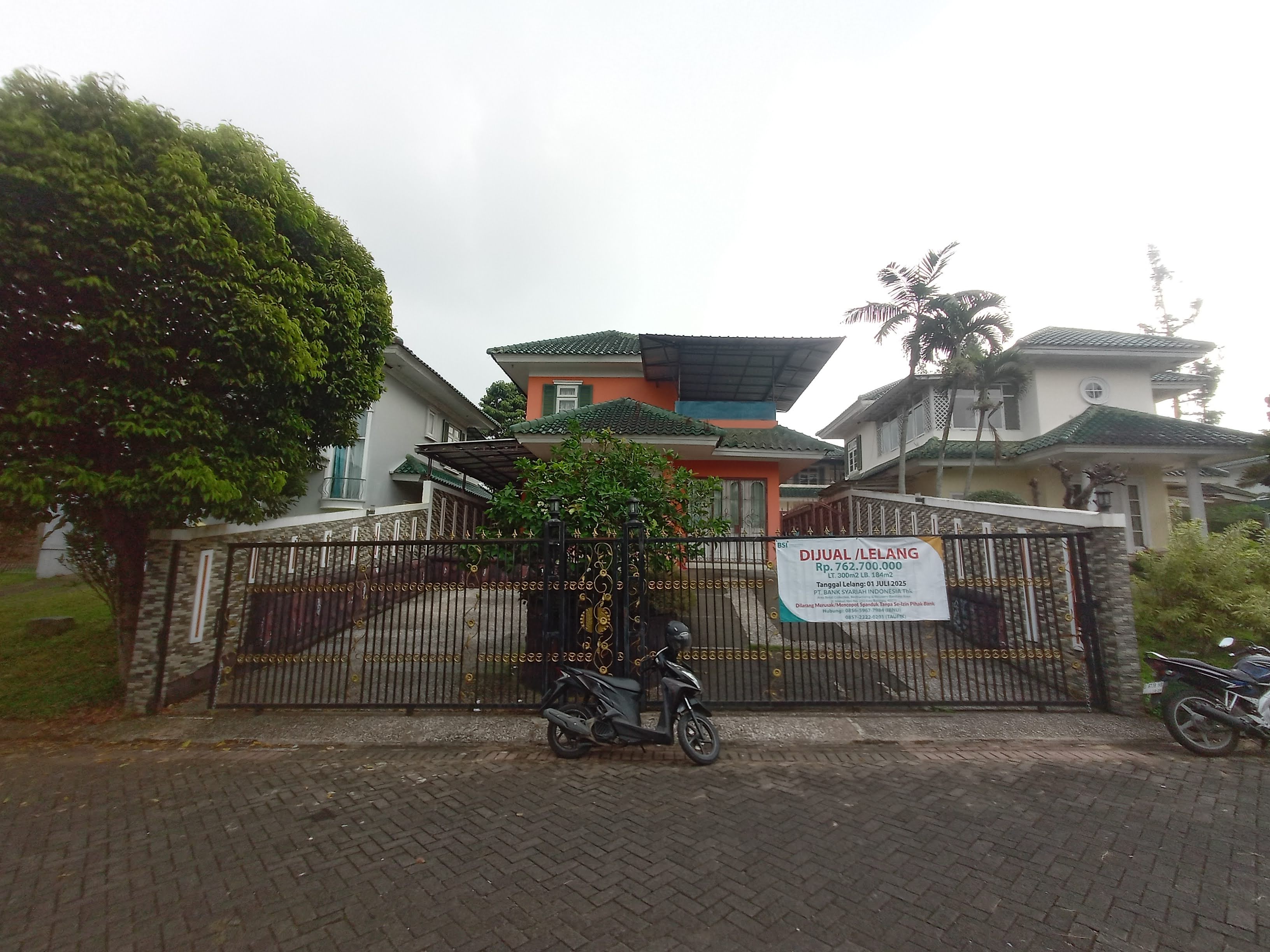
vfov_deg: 49.7
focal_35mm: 28
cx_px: 635
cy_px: 476
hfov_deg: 63.4
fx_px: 1027
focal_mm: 1.64
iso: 112
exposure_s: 1/696
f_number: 2.3
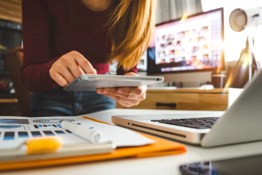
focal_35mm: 31
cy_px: 88
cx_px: 131
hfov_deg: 60.3
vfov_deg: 42.3
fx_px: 226
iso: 320
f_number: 3.2
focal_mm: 20.5
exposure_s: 1/60
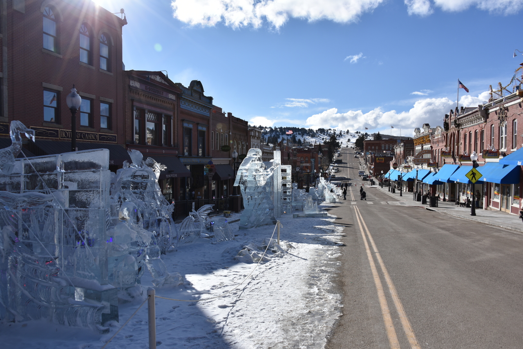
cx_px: 262
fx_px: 407
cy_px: 174
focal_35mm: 28
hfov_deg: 65.5
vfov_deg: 46.4
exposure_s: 1/400
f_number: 10
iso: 100
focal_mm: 28
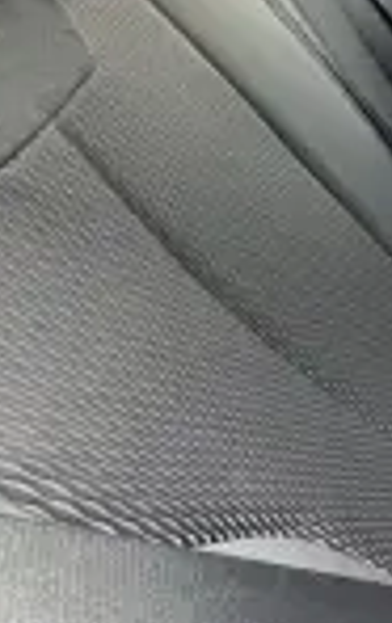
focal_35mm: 36
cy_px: 143
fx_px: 613
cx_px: 679
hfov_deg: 22.8
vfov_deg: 51.3
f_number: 2.2
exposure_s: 1/60
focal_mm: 2.22
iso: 500
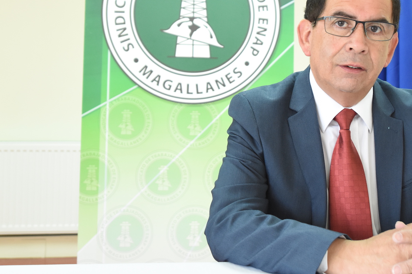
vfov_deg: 21.8
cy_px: 80
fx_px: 709
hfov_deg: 32.4
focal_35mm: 62
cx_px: 228
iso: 1600
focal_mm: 24
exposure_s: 1/160
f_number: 3.2
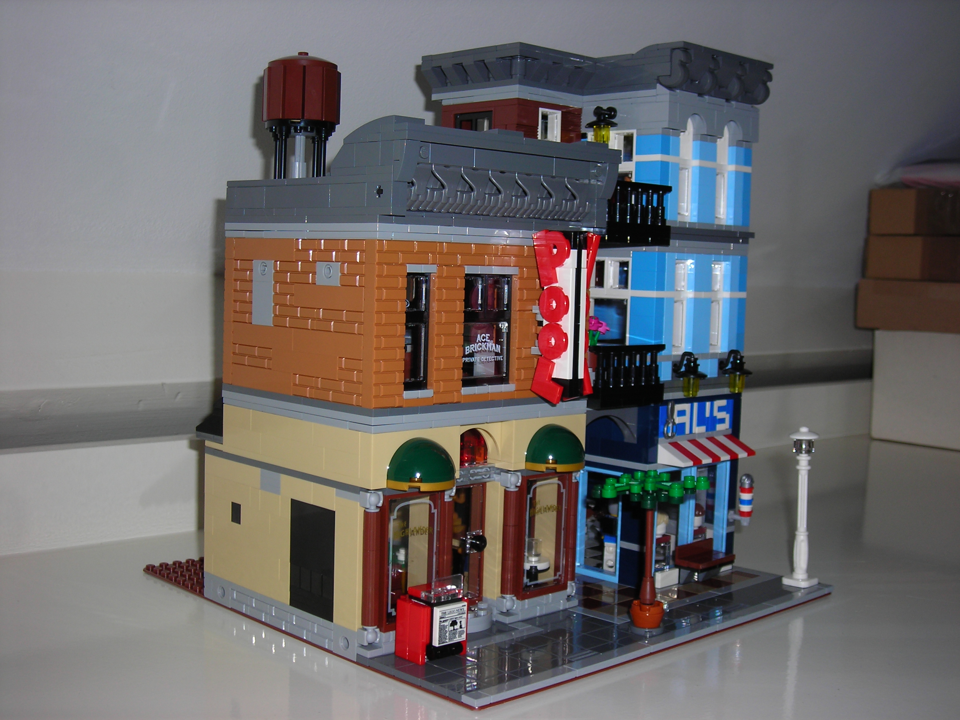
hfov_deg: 40.4
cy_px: 360
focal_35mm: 47
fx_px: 1303
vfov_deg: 30.9
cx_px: 480
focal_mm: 7.8
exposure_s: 1/60.1
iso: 50
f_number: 3.4
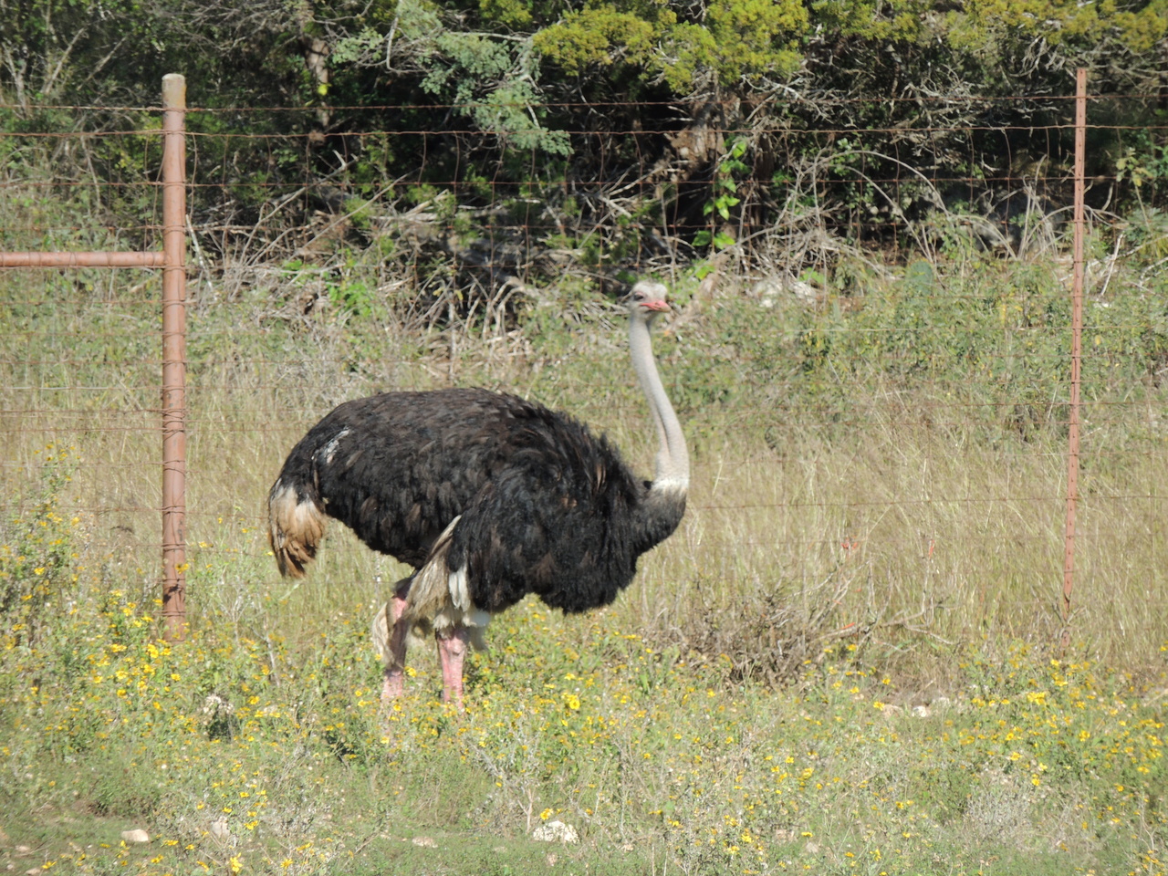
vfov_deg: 2.7
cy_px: 438
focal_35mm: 550
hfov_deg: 3.6
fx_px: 18558
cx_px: 584
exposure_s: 1/400
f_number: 4.9
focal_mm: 98.1
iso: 100
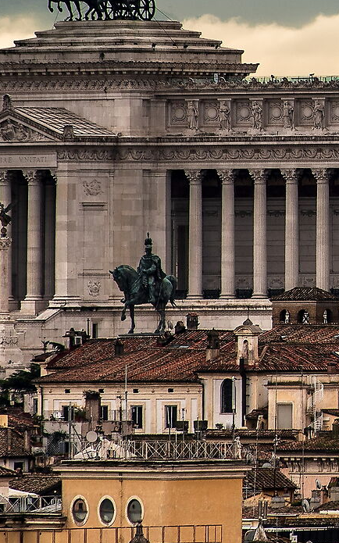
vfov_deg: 2.2
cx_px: 696
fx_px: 14067
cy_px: 39
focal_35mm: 951
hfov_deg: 1.4
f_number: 13
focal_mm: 270
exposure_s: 1/320
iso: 100
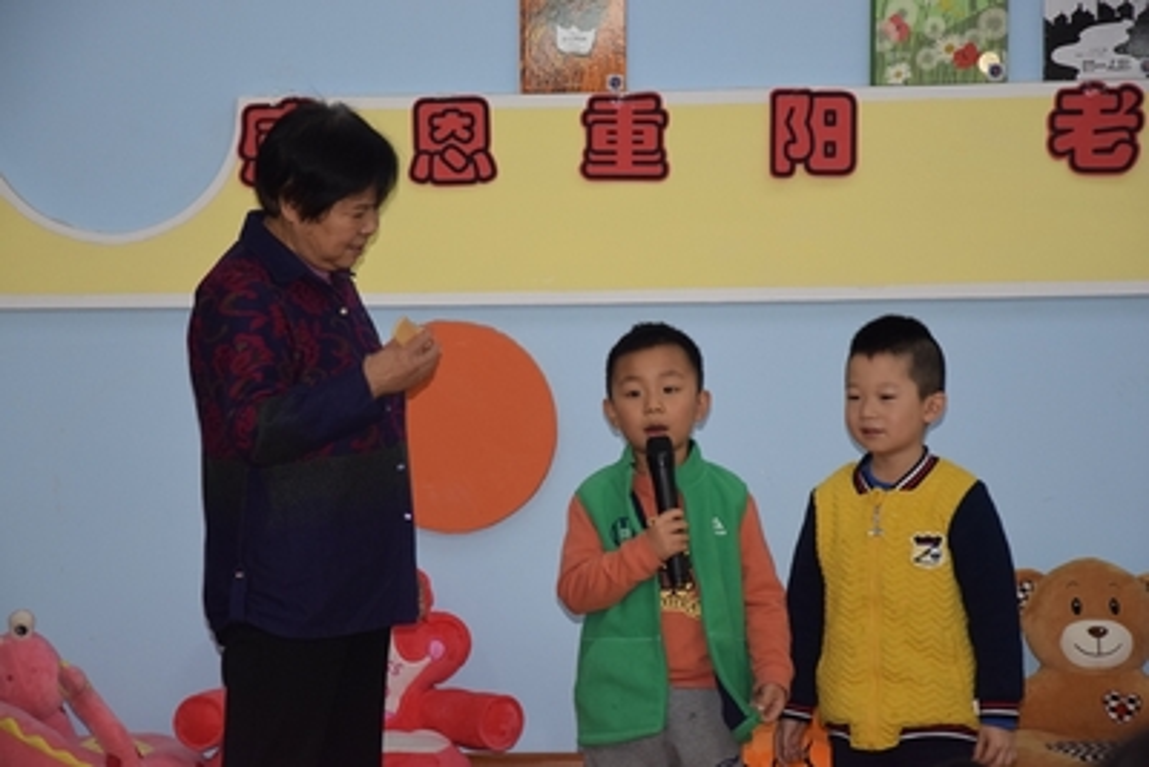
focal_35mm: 135
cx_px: 574
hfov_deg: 15.2
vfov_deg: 10.2
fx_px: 4310
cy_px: 384
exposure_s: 1/60
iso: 1100
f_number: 5.6
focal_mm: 90
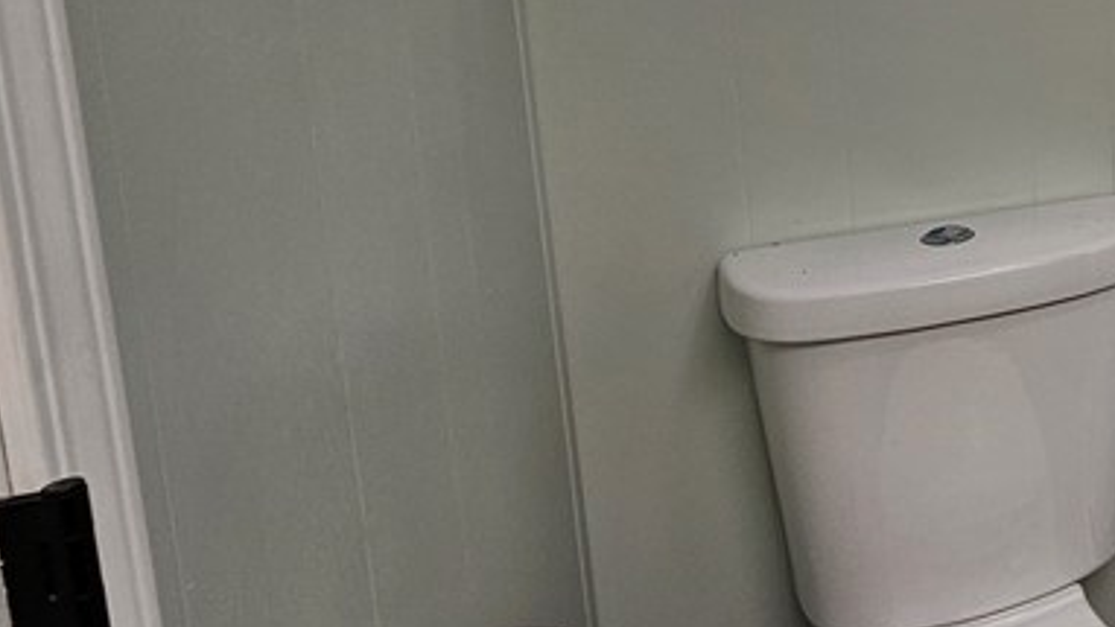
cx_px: 1372
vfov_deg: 29.0
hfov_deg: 37.8
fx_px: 1124
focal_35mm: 38
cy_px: -15
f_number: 2.2
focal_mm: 2.2
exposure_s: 1/60
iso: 64
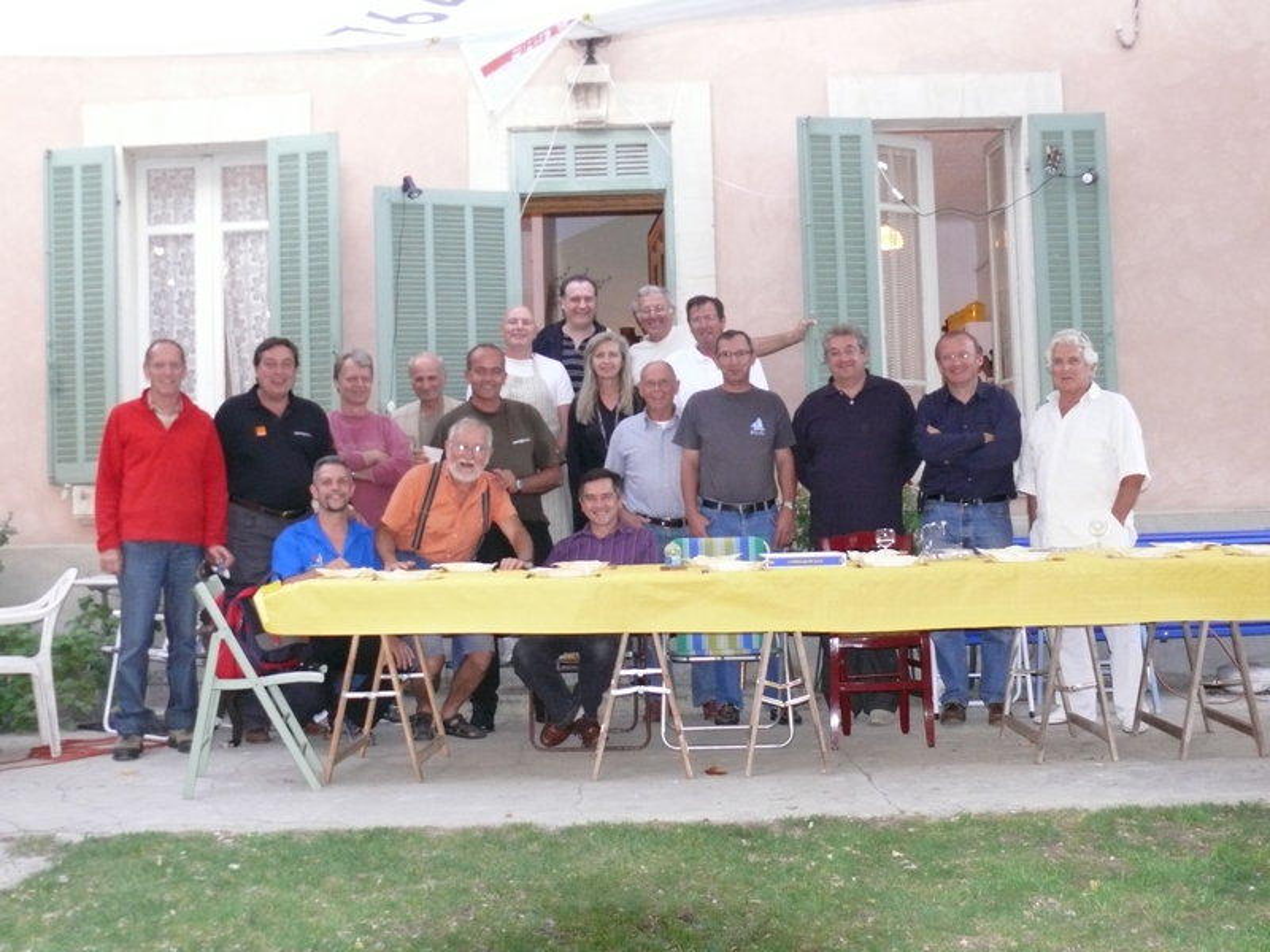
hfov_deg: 43.9
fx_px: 1578
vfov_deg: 33.6
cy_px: 476
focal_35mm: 43
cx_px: 635
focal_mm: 8.9
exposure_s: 1/30
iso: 400
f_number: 2.8
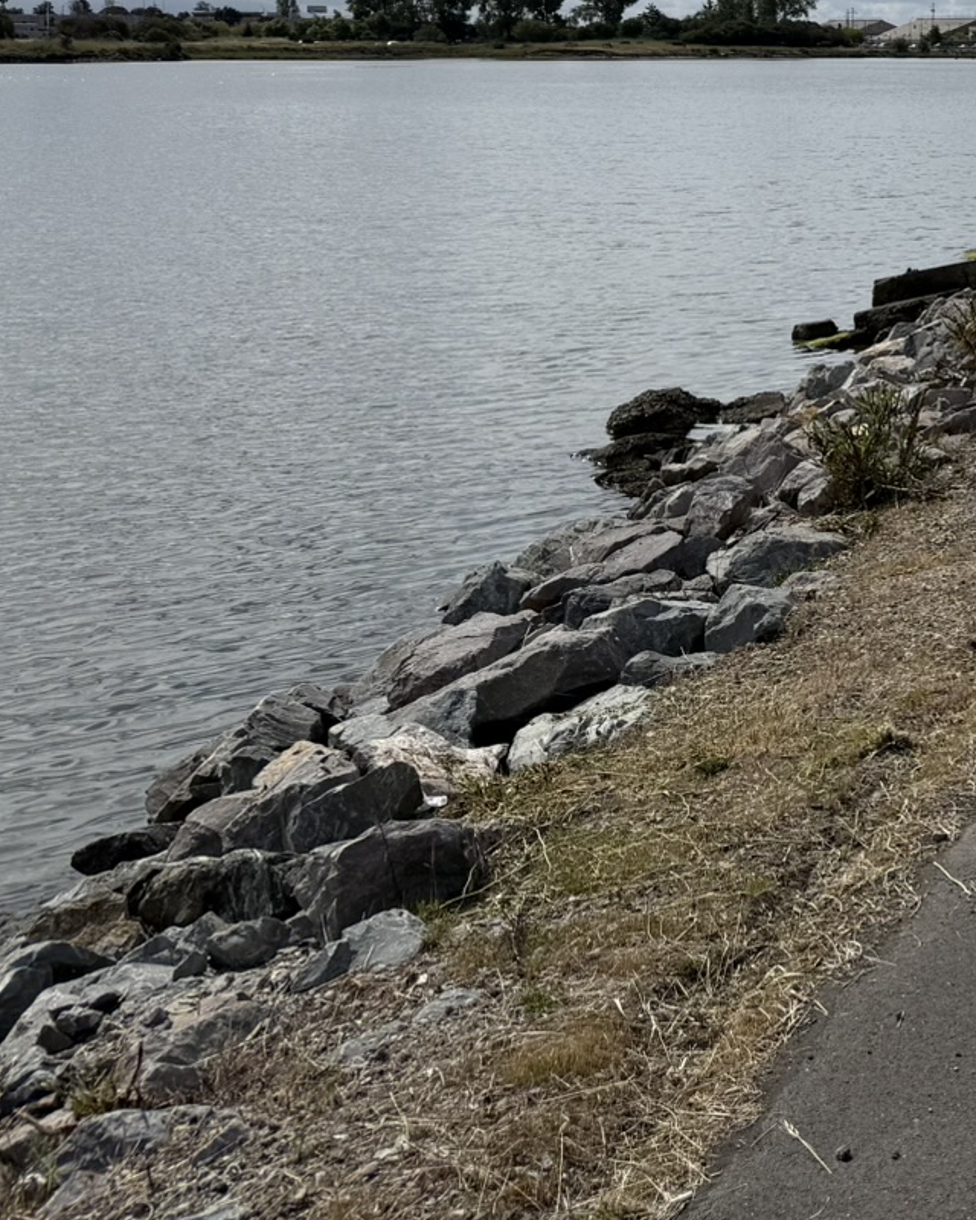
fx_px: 2166
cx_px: 1424
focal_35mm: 60
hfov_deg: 21.6
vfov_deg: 29.7
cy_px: 56
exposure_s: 1/14286
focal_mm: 6.76
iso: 80
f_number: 1.78
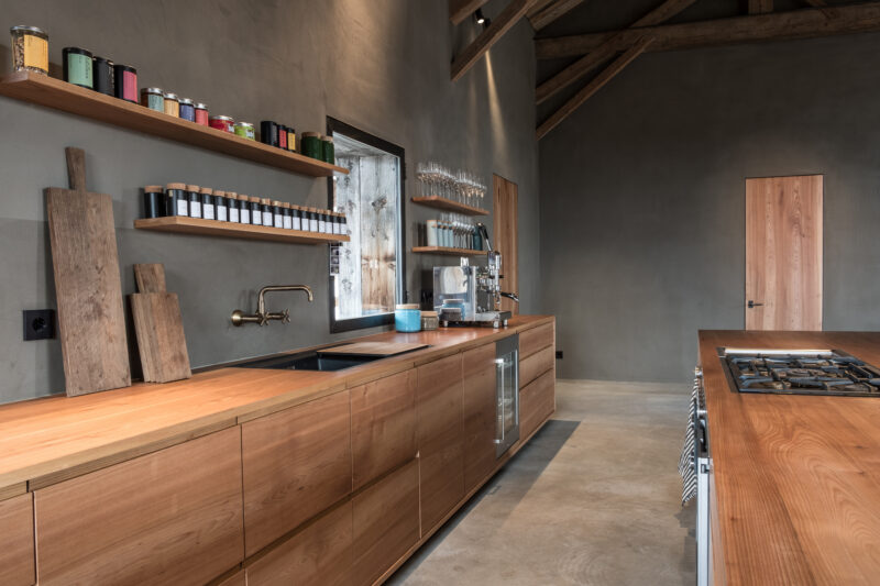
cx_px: 440
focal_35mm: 27
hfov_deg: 67.4
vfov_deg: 47.9
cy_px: 293
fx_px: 660
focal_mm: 18
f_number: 10
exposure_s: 1/1.43
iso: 200
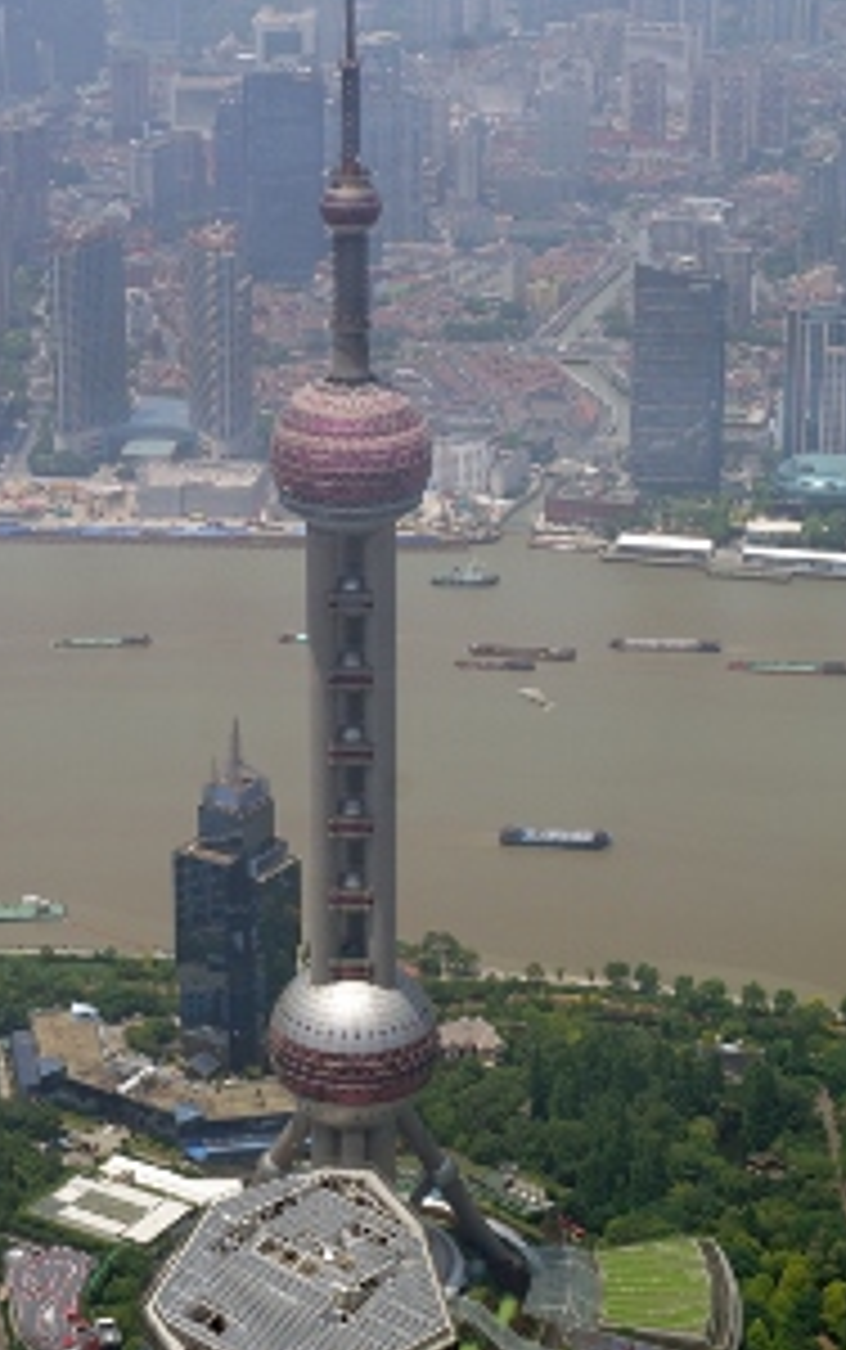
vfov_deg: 22.6
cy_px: 508
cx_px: 340
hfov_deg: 14.3
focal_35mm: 92
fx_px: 3376
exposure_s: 1/160
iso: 100
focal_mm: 45
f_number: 10
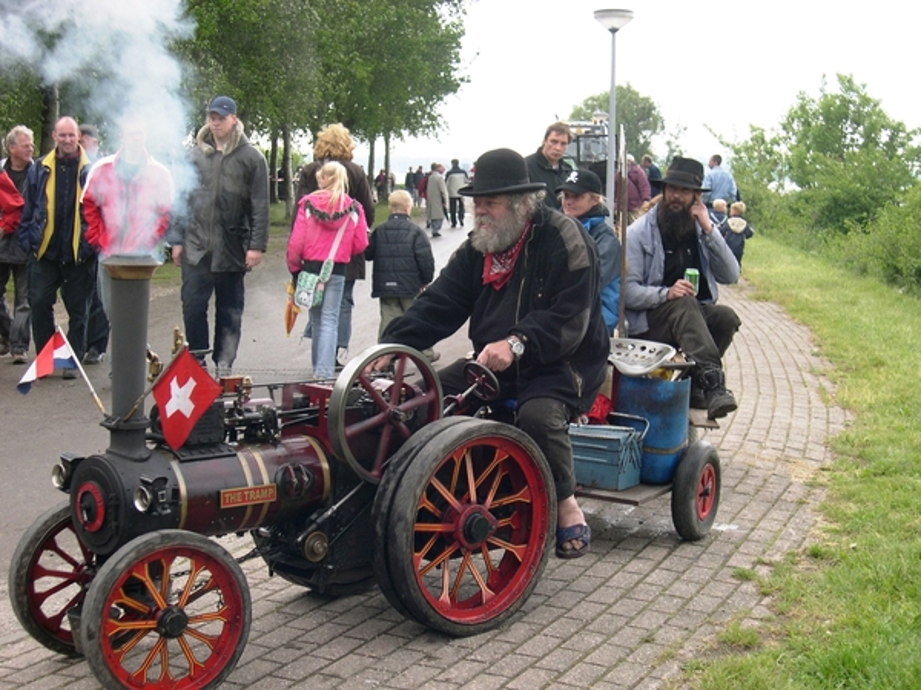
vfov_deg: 23.7
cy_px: 345
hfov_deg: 31.2
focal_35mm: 62
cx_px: 460
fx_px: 1650
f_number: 3.5
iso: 100
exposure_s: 1/165
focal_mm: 13.2
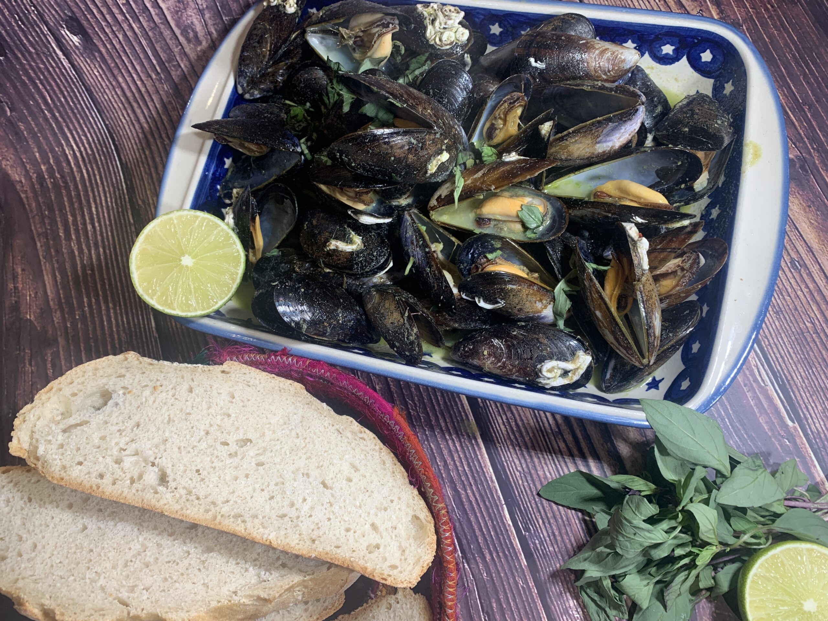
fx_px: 622
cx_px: 414
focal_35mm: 26
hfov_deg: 67.3
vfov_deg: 53.1
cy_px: 310
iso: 80
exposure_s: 1/100
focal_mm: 4.25
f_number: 1.8
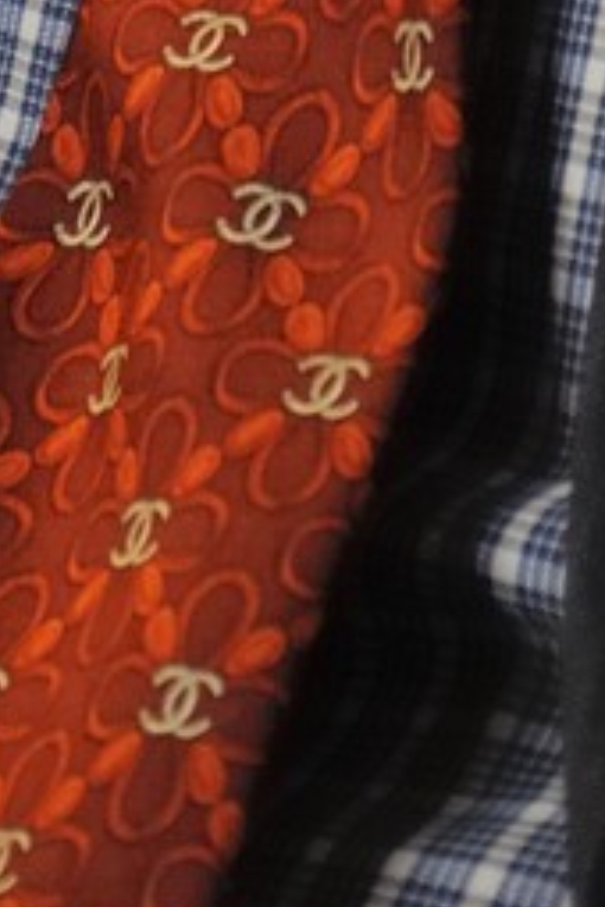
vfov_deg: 4.5
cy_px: -1775
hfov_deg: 3.1
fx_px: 11066
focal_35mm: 439
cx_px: 550
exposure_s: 1/100
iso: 800
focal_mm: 70
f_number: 2.8
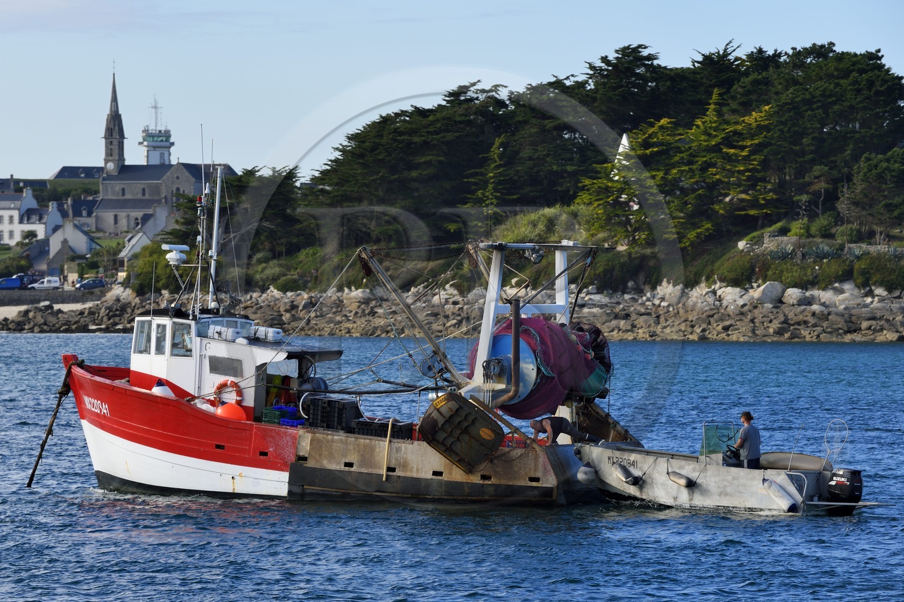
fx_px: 4268
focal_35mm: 170
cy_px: 301
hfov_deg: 12.1
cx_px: 452
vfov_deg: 8.1
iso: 200
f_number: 10
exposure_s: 1/250
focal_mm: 170
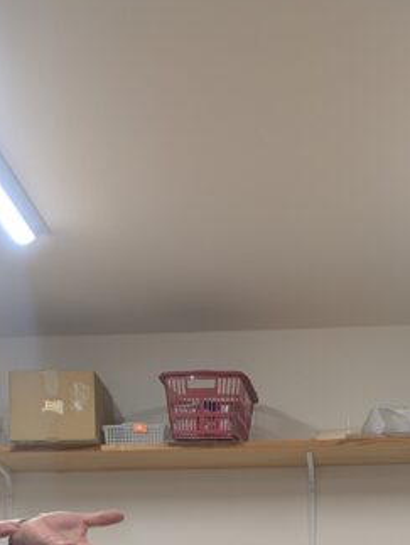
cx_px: 282
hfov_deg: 19.3
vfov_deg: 22.8
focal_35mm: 76
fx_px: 1198
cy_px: 709
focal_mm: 4.53
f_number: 1.7
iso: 33
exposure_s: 1/100
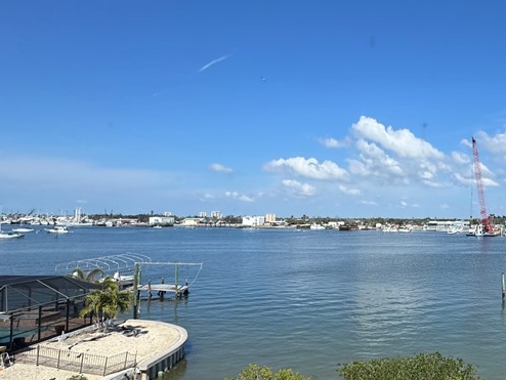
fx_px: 424
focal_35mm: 29
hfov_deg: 57.0
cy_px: 207
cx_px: 407
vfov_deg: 48.2
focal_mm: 2.22
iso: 50
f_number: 2.2
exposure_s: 1/2083
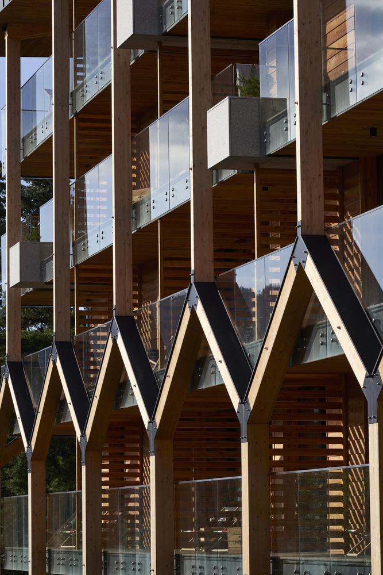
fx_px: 2153
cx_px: 192
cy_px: 288
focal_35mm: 135
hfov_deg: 10.2
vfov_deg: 15.2
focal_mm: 135
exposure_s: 1/160
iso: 100
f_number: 11
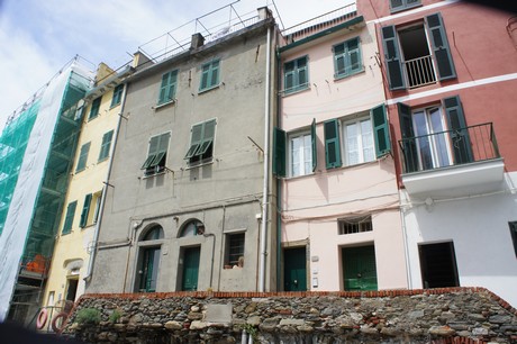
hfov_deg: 67.4
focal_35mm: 27
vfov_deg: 47.9
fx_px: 387
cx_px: 258
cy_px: 172
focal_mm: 18
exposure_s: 1/160
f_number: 11
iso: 200
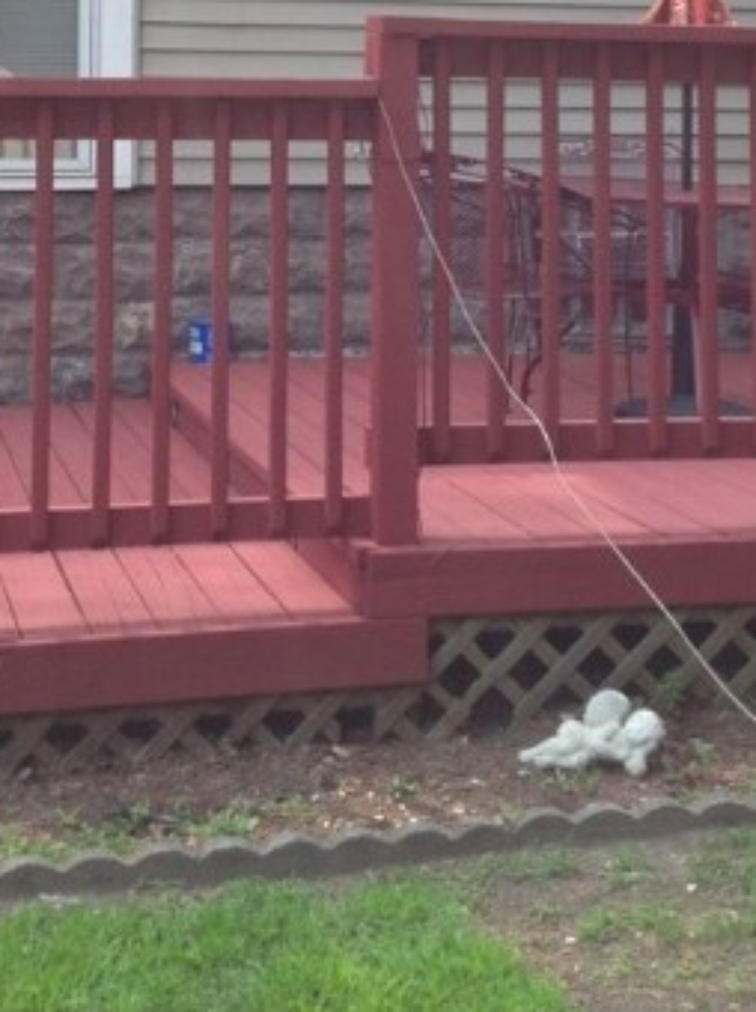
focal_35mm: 79
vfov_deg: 23.8
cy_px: 21
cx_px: 427
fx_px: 2306
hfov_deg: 18.6
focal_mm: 4.28
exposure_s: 1/360
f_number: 2.4
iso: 50
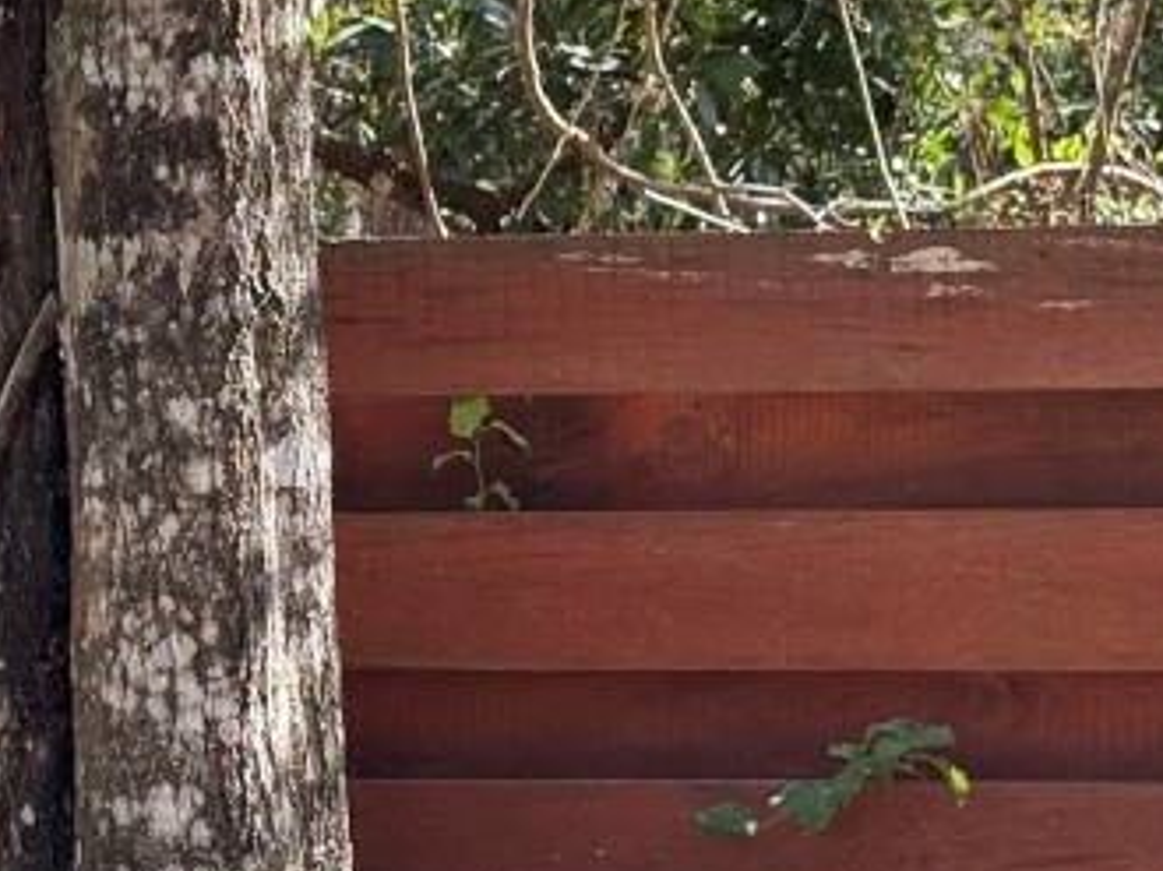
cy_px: 413
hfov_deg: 13.3
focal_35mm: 149
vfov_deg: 9.9
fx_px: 5002
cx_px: 476
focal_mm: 6.76
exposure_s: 1/769
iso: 100
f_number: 1.78
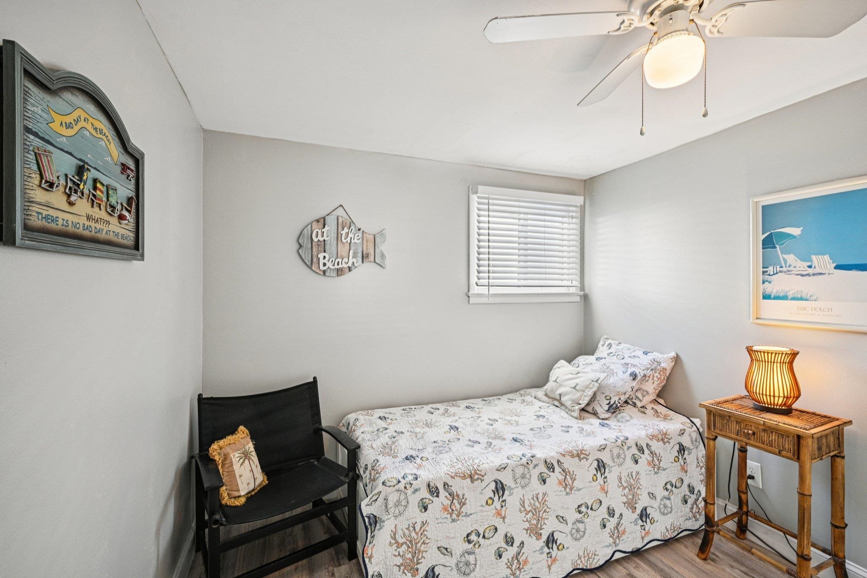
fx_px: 385
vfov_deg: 73.7
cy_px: 289
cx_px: 434
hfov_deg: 96.7
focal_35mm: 16
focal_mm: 16
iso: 800
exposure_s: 1/100
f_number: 8
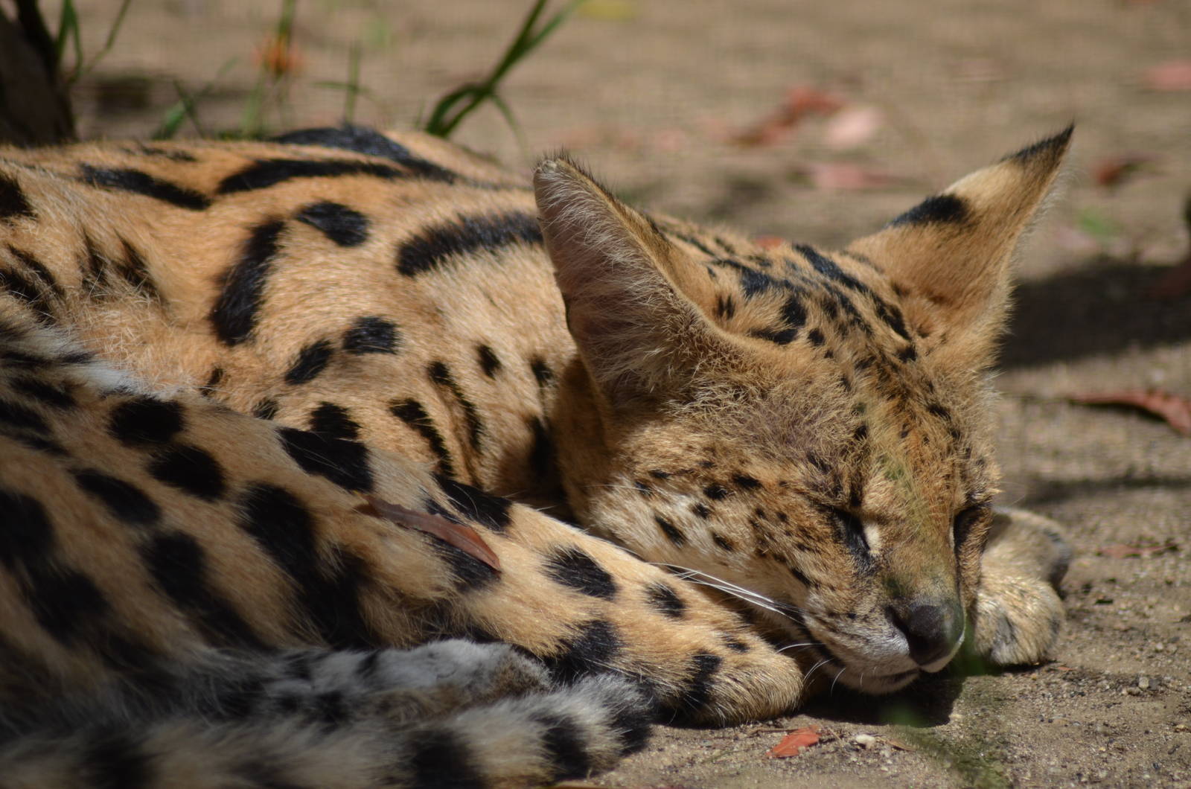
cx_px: 596
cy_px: 394
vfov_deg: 3.8
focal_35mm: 360
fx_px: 11886
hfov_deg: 5.7
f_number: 5
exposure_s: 1/1600
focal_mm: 240
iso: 400
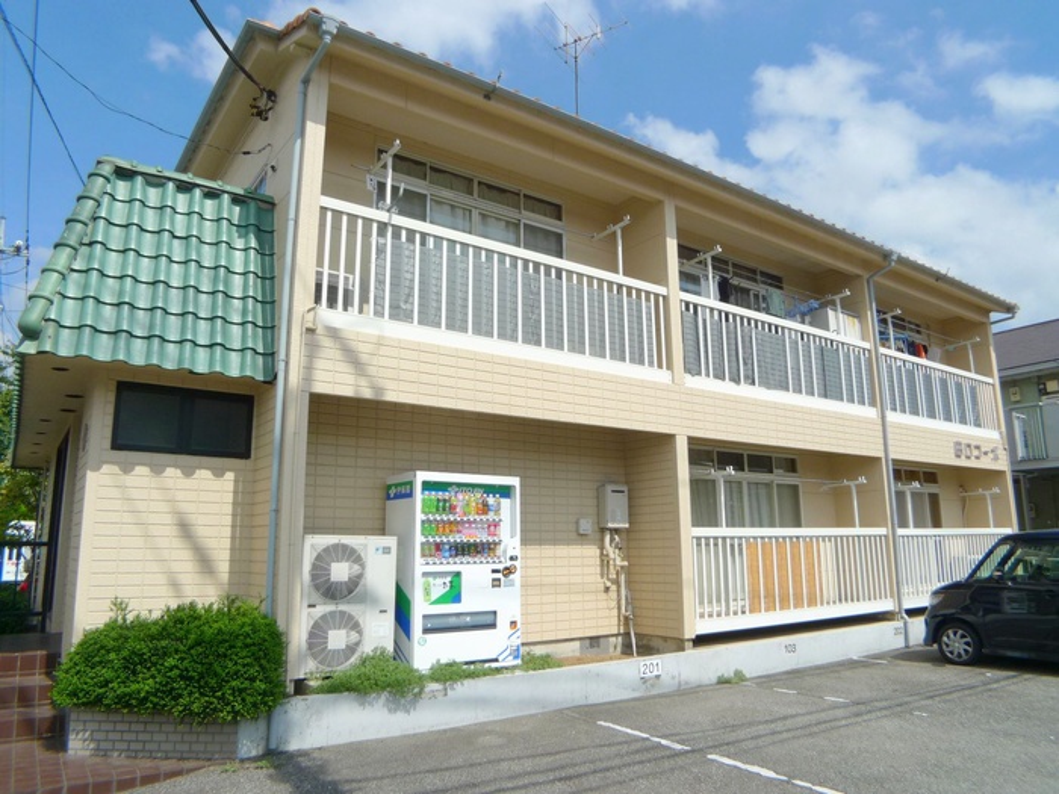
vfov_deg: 44.2
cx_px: 530
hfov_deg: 56.8
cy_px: 397
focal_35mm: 32
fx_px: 979
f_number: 5
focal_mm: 6.8
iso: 80
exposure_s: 1/1000
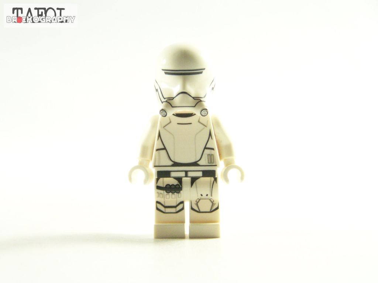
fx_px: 1147
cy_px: 142
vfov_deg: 14.1
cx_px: 189
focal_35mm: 105
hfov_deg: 18.7
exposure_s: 1/60
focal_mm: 17.5
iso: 400
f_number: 3.2
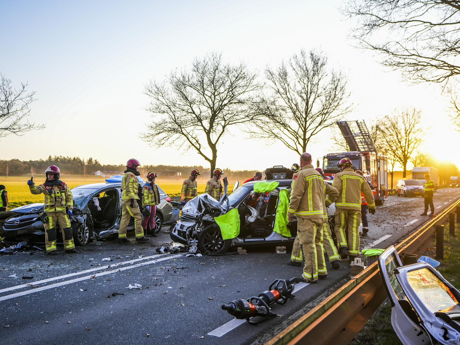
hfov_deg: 58.3
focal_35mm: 31
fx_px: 412
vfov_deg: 45.5
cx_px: 217
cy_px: 175
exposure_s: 1/500
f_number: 2.8
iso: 200
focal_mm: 28
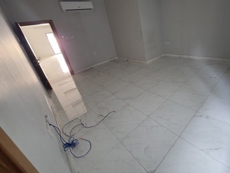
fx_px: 106
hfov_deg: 92.9
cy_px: 70
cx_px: 140
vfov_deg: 77.4
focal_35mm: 16
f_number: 1.9
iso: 400
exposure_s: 1/60
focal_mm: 2.2
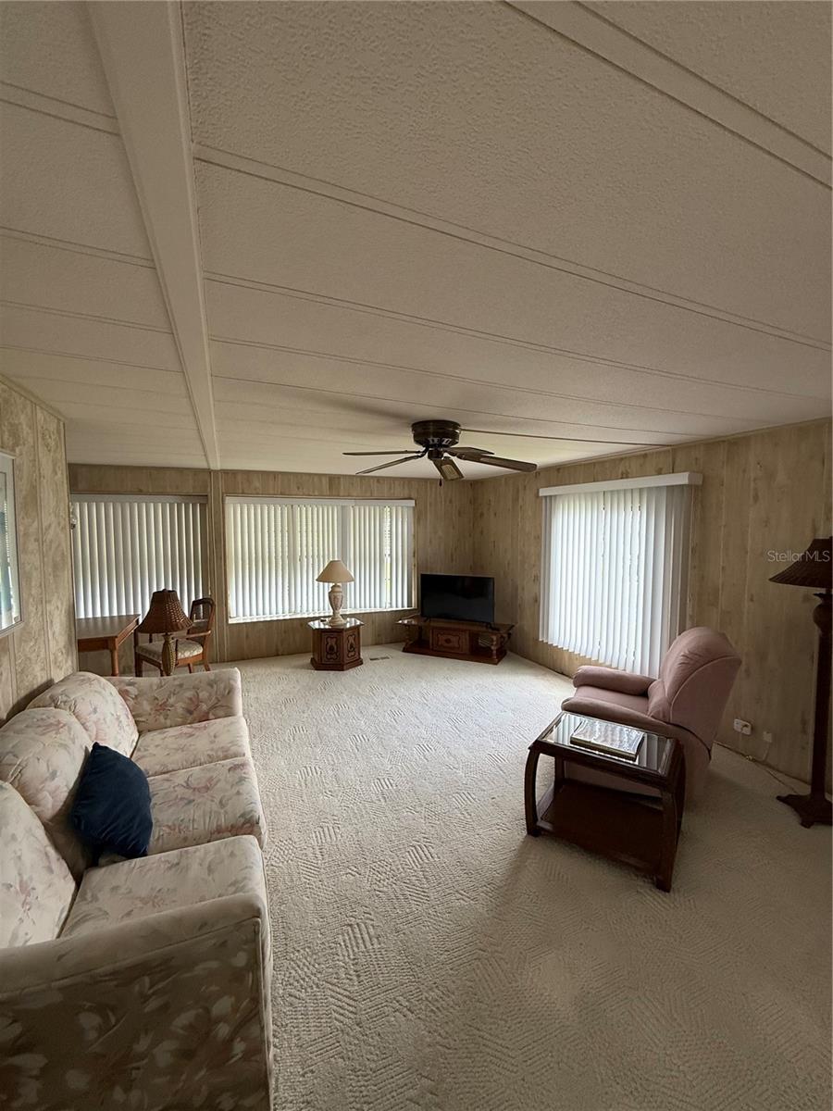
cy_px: 556
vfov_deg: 102.1
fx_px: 449
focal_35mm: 14
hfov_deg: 85.7
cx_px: 416
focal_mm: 2.22
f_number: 2.2
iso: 100
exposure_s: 1/99
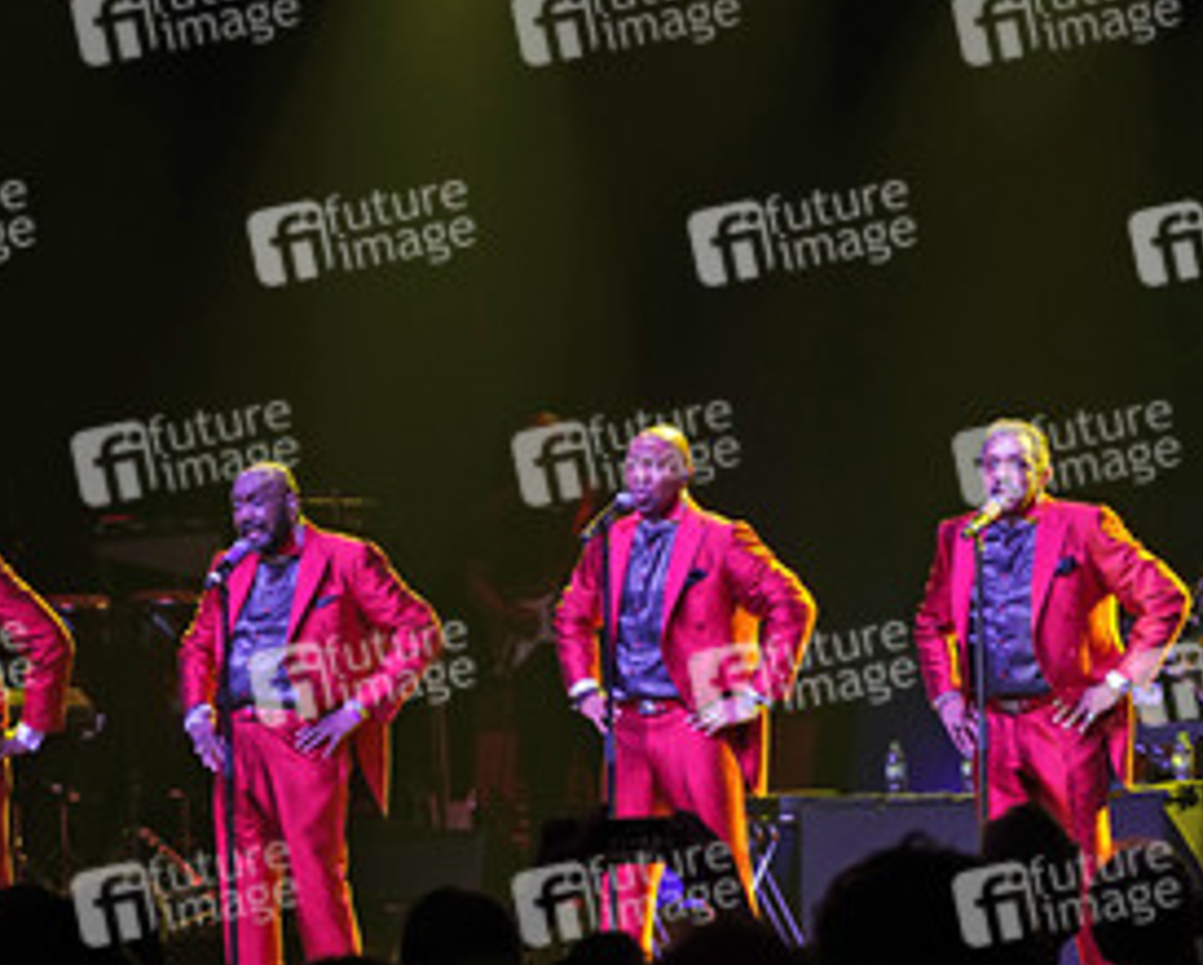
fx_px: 6451
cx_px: 685
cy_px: 564
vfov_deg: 8.6
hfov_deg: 10.7
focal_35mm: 181
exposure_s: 1/160
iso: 1600
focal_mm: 117
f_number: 5.6
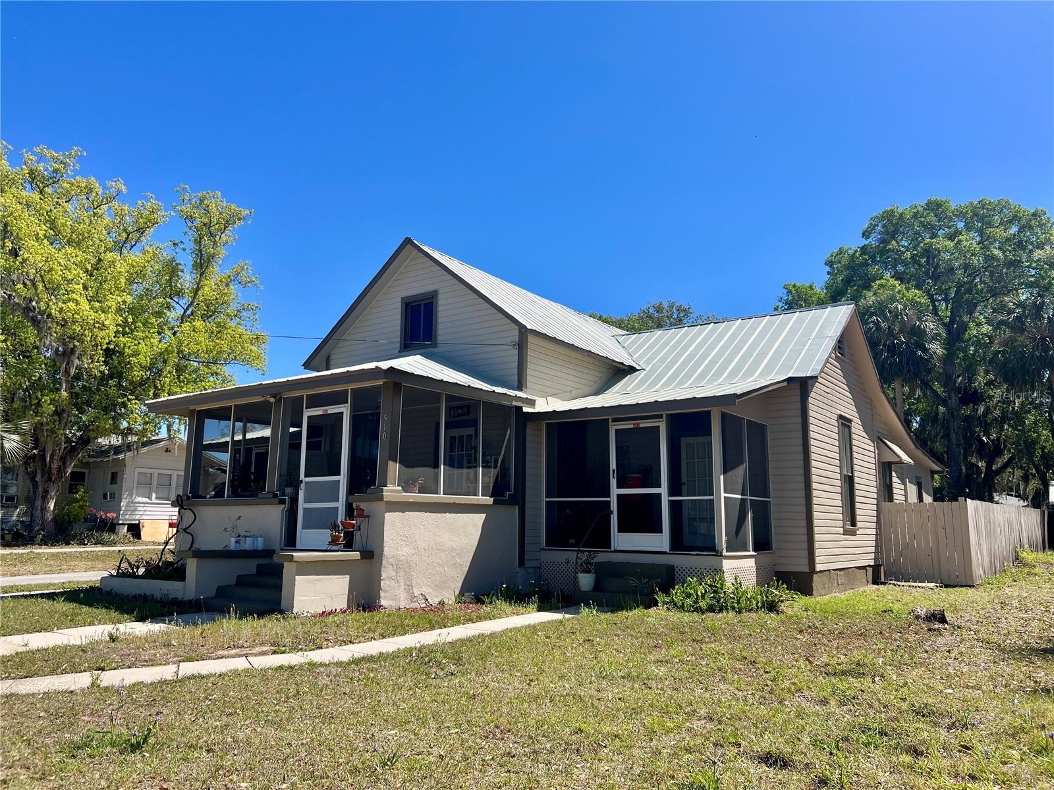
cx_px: 527
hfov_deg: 67.3
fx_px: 792
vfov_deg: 53.1
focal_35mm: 26
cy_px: 395
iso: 50
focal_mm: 5.7
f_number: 1.5
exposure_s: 1/3704
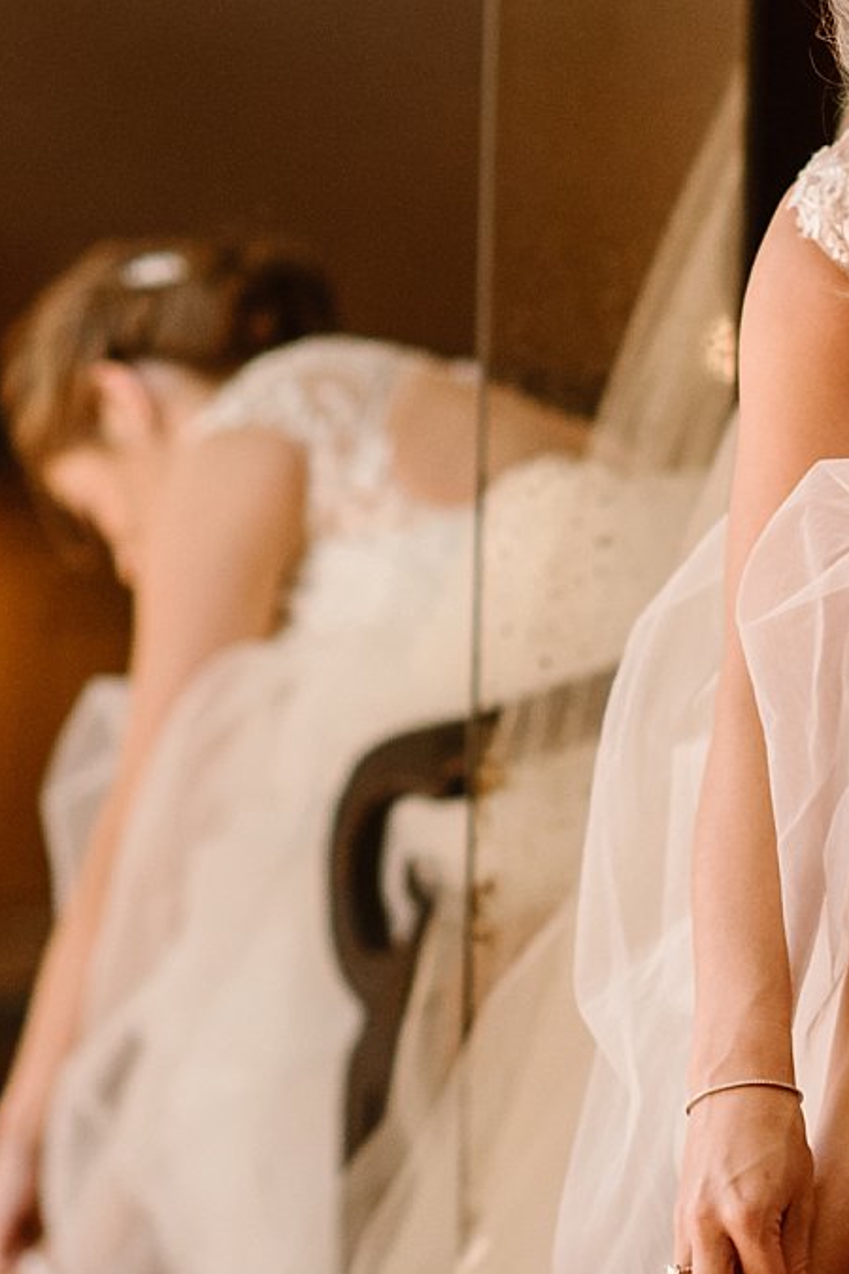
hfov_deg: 5.3
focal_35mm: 258
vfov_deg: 8.0
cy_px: 540
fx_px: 9126
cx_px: 797
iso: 640
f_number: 2
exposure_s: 1/1250
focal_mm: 85
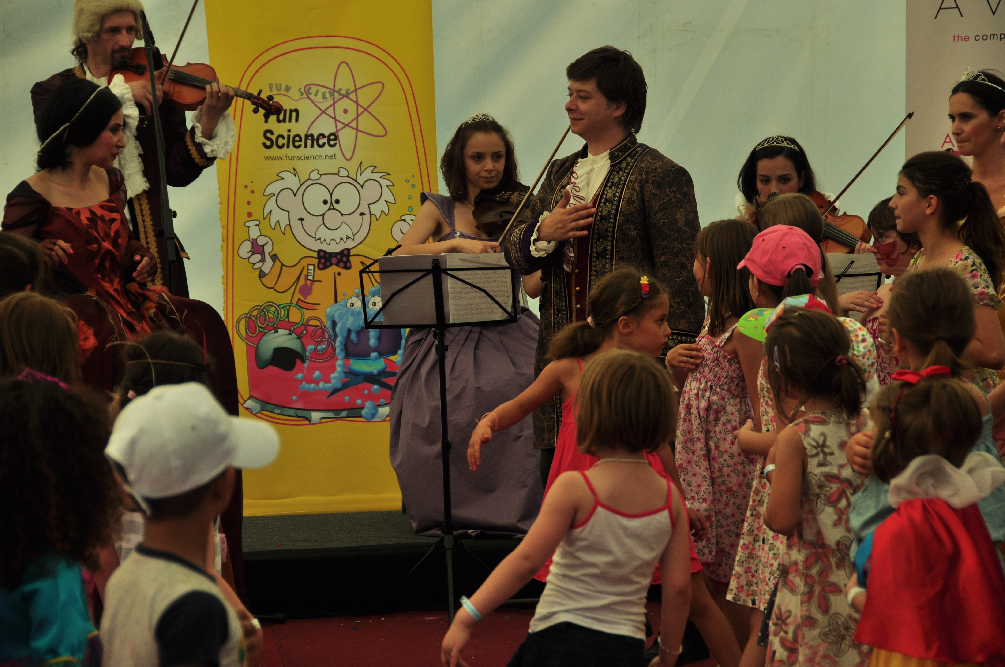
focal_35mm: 135
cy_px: 334
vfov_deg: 10.1
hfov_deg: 15.2
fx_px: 3764
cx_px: 502
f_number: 6.3
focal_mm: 90
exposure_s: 1/320
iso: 200
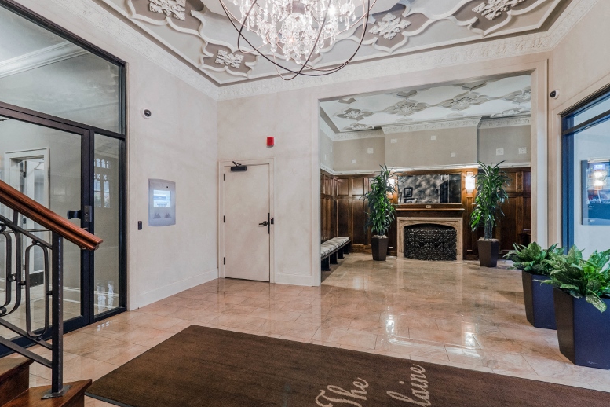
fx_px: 254
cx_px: 309
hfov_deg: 100.4
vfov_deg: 77.2
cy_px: 217
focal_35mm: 15
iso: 200
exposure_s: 1.6
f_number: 9
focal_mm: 7
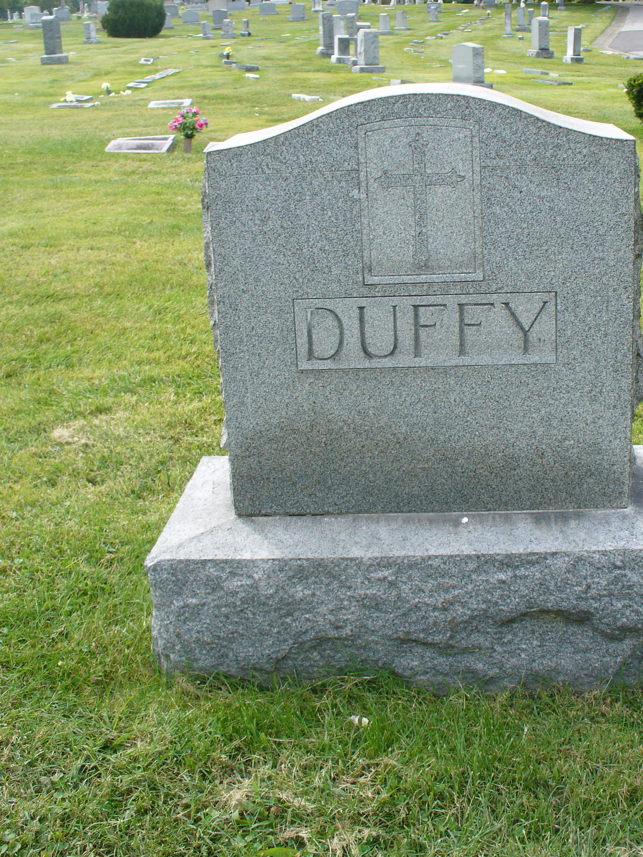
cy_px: 341
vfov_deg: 41.0
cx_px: 396
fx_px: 1139
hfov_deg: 31.4
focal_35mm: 46
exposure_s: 1/125
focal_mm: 6.1
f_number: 5.6
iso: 80
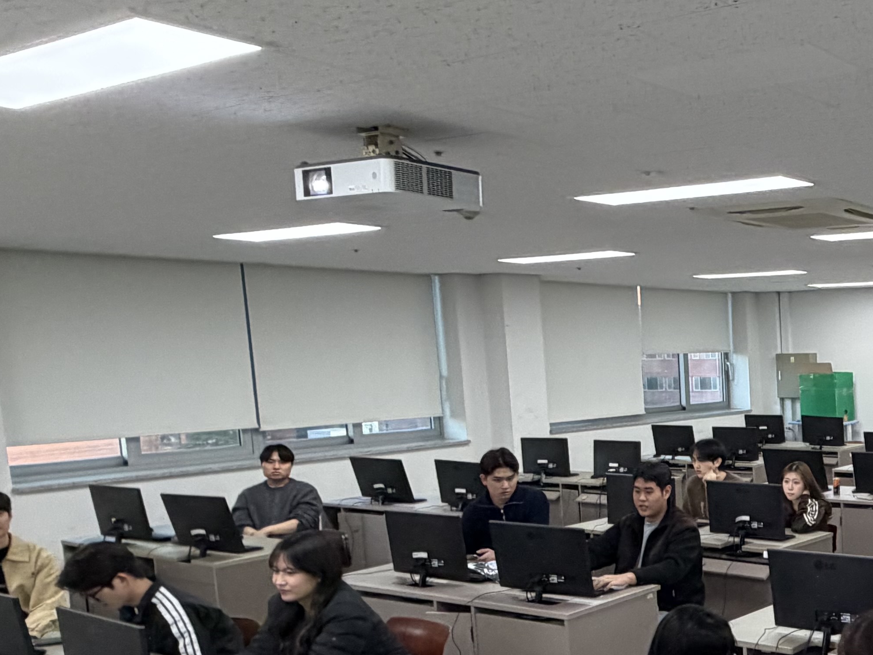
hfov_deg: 38.9
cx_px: 949
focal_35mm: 40
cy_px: 474
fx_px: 1009
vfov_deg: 35.3
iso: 320
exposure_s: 1/120
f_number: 2.2
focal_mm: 2.22
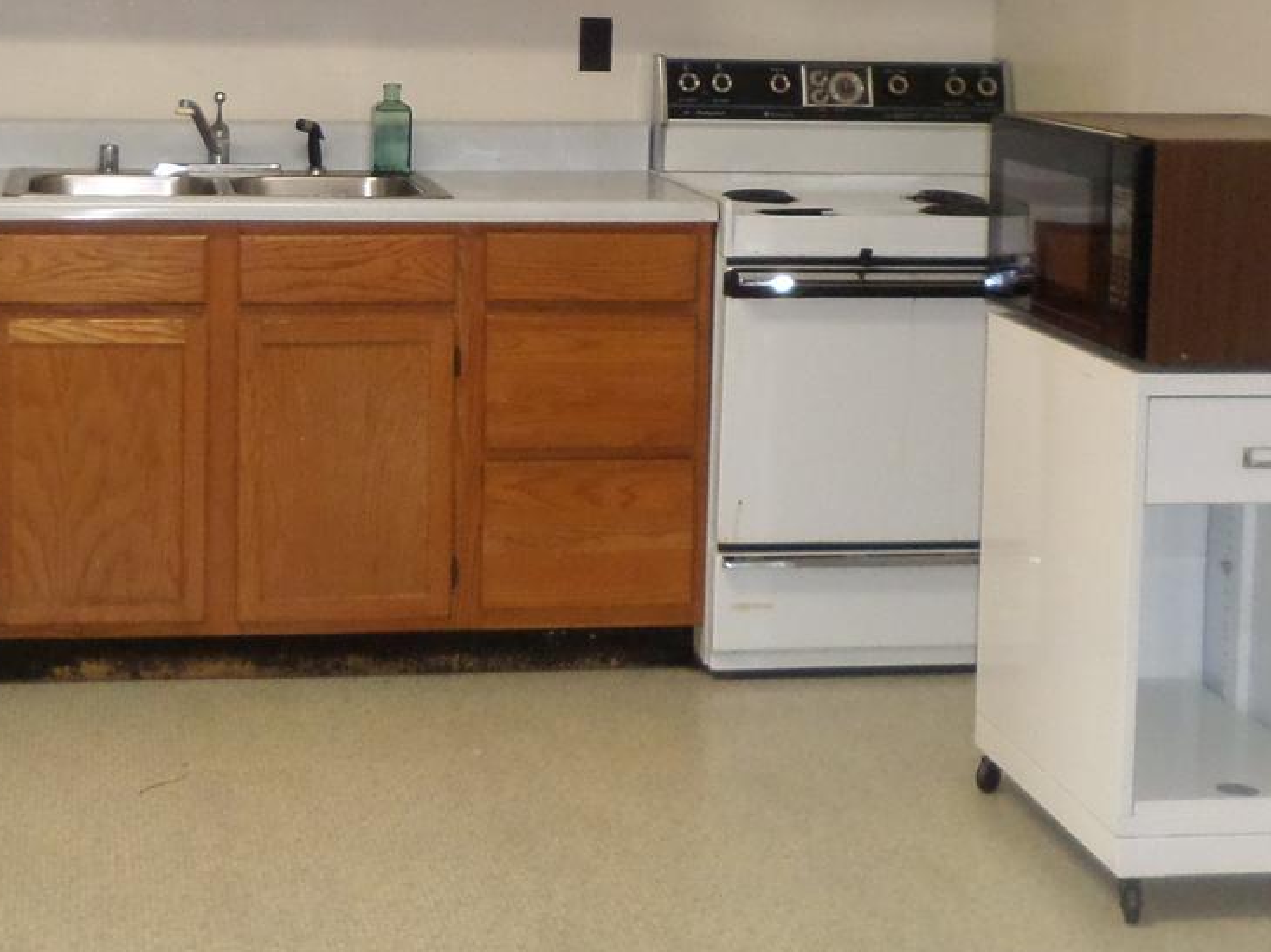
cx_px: 417
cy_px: 135
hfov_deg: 28.8
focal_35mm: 67
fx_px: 2459
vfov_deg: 21.5
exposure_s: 1/20
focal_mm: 4.3
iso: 200
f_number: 3.1
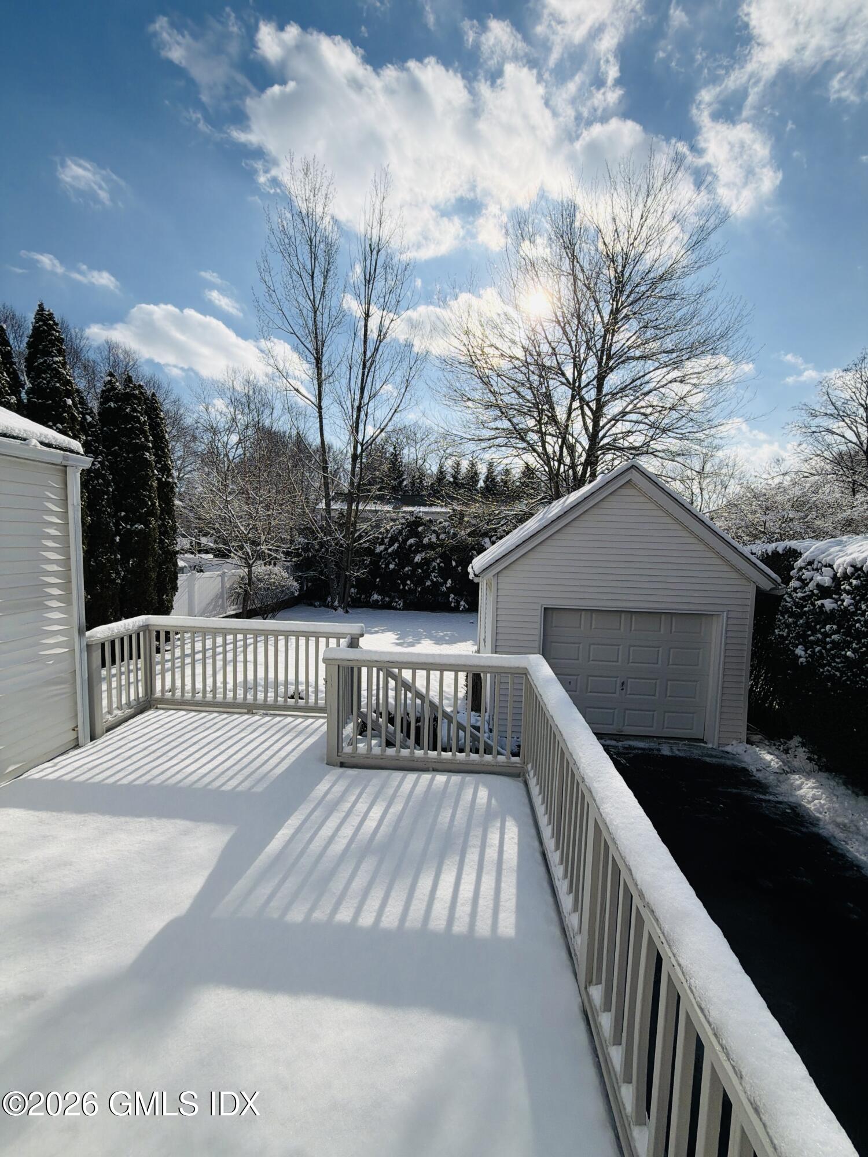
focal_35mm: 14
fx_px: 468
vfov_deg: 102.1
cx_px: 434
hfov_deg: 85.7
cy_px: 578
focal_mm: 2.22
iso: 20
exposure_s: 1/2410
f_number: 2.2
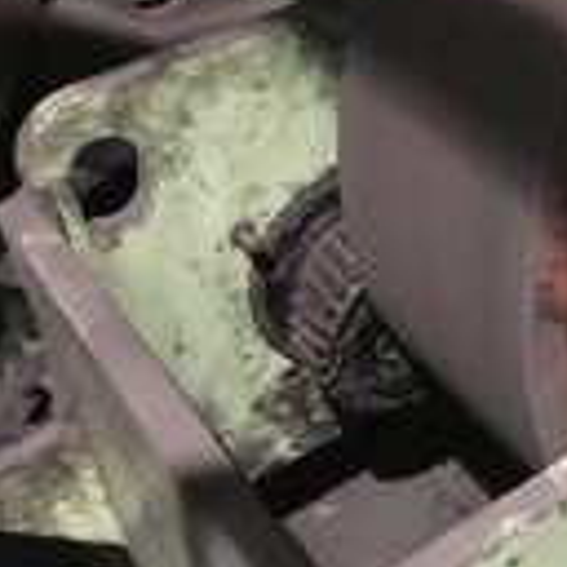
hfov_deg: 22.2
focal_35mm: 72
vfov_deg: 23.2
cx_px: 678
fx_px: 1334
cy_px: 35
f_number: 2.2
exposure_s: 1/17
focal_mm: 4.15
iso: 500
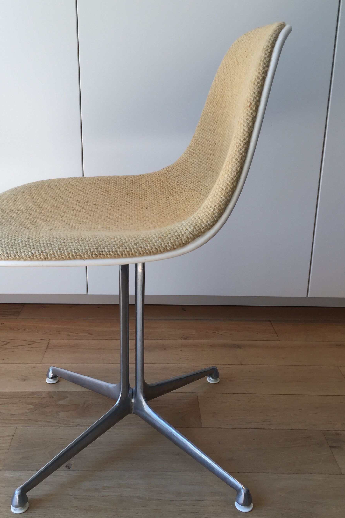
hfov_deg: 35.8
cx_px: 140
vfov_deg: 51.9
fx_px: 532
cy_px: 248
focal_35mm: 37
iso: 32
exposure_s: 1/181
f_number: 2.2
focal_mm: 4.15
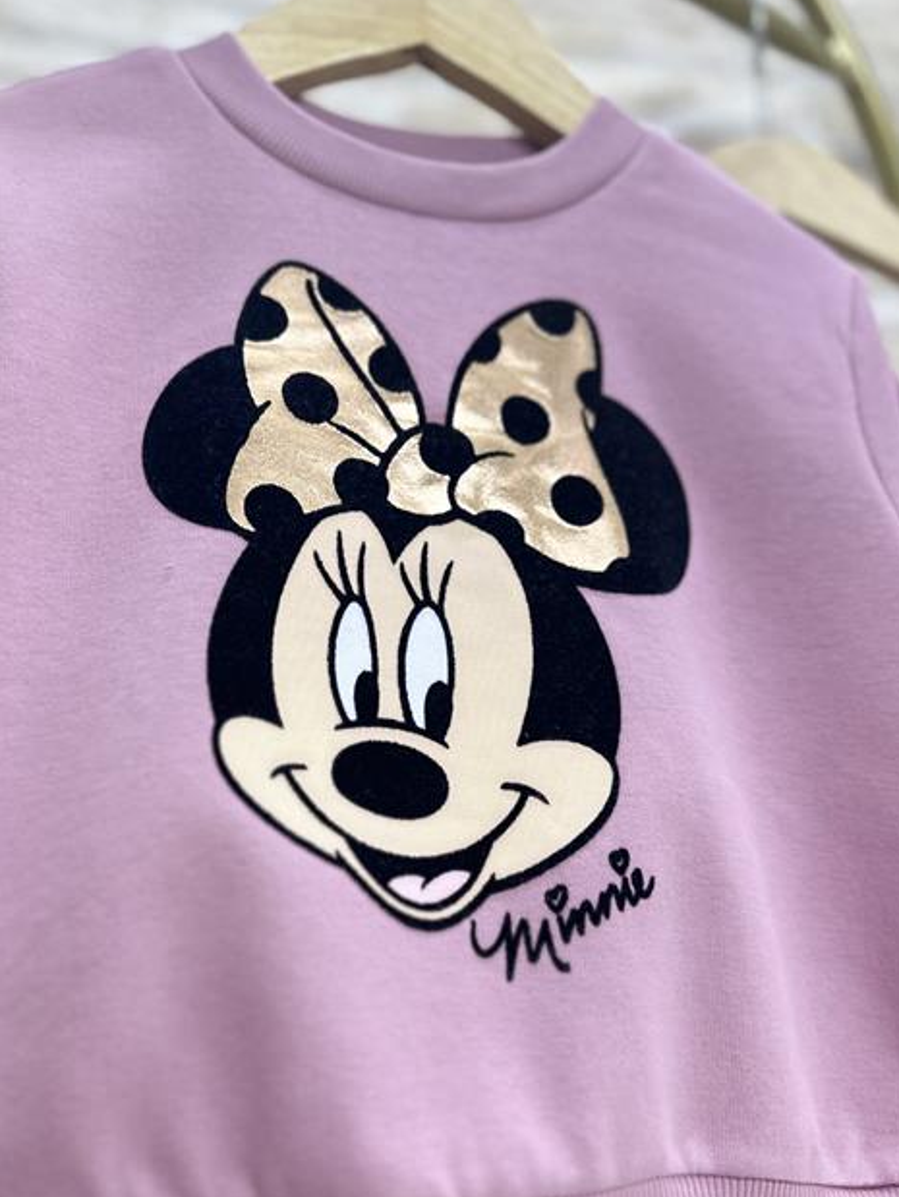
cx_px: 377
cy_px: 712
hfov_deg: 45.3
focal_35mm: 31
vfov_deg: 57.9
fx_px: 1072
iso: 100
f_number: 1.78
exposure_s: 1/100
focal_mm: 6.86
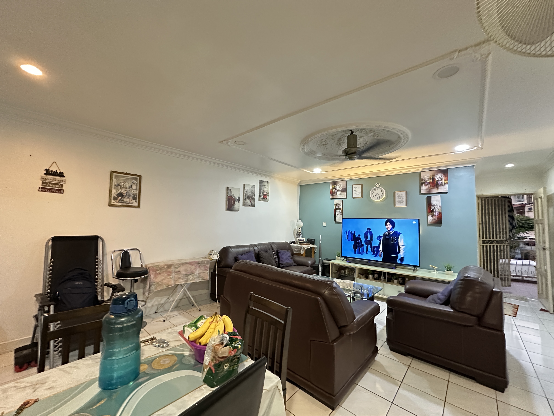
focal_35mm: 14
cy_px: 208
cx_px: 277
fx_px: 224
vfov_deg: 85.7
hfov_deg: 102.1
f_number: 2.2
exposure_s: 1/50
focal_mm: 2.22
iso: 1000
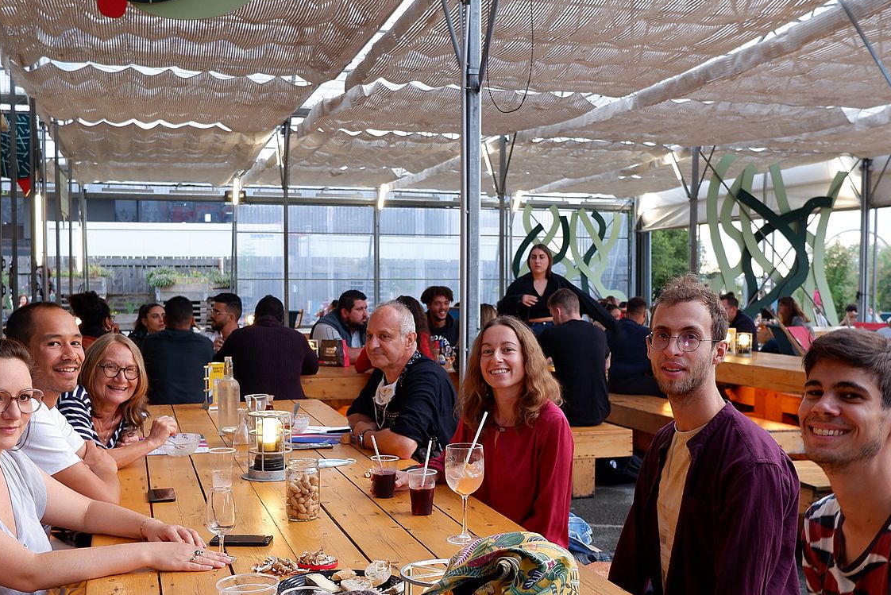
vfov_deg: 32.6
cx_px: 434
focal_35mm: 41
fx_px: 1015
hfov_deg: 47.4
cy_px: 331
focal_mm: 15
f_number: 3.5
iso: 200
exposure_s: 1/30
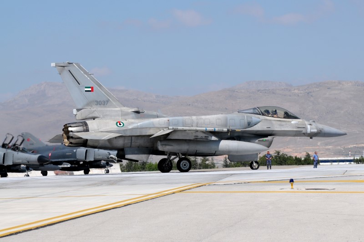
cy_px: 121
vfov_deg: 7.9
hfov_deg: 11.8
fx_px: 1757
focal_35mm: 174
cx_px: 182
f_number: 9
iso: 200
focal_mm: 116
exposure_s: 1/800
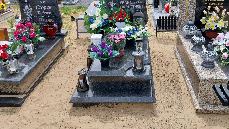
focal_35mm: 38
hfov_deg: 52.8
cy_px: 41
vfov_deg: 30.9
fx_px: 231
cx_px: 115
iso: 25
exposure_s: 1/991
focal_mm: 4
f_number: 1.8
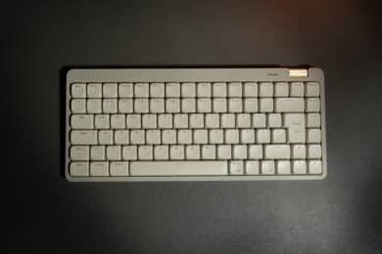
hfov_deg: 54.4
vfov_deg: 37.9
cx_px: 191
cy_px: 127
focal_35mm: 35
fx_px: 371
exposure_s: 1/200
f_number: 2.8
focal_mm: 35
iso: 100
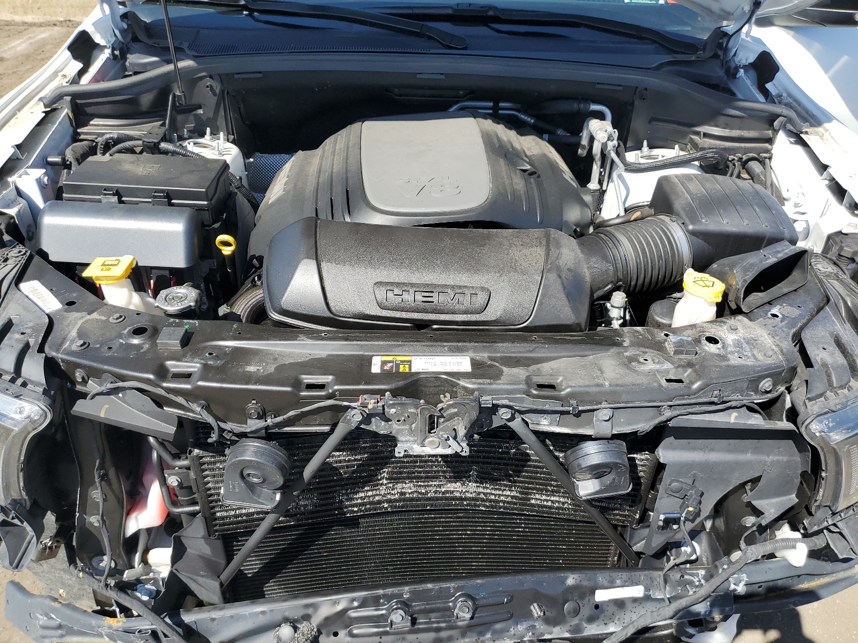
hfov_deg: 67.3
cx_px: 429
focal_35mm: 26
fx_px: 644
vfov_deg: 53.1
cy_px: 322
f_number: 1.5
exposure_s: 1/1667
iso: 50
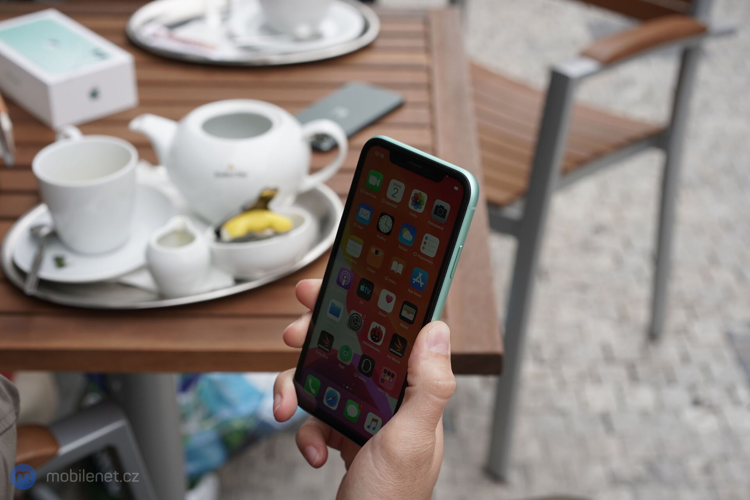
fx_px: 1146
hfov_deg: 36.2
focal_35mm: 55
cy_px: 250
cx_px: 375
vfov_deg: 24.6
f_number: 6.3
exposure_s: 1/250
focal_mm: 55
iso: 320
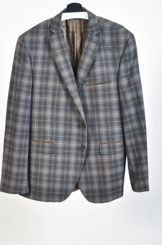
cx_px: 80
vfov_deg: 30.7
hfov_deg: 20.7
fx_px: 444
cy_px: 102
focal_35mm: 66
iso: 200
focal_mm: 35
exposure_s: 1/160
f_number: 5.6
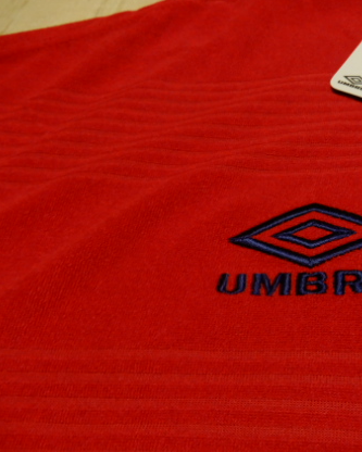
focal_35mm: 36
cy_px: 237
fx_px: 482
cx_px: 317
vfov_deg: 50.3
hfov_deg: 38.7
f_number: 3.4
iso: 320
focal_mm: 4.3
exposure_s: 1/30
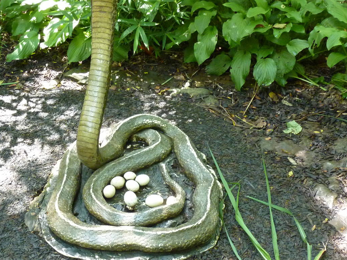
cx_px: 111
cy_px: 106
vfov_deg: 23.6
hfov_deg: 30.9
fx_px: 622
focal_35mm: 62
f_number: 3.6
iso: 400
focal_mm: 6.5
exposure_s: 1/50
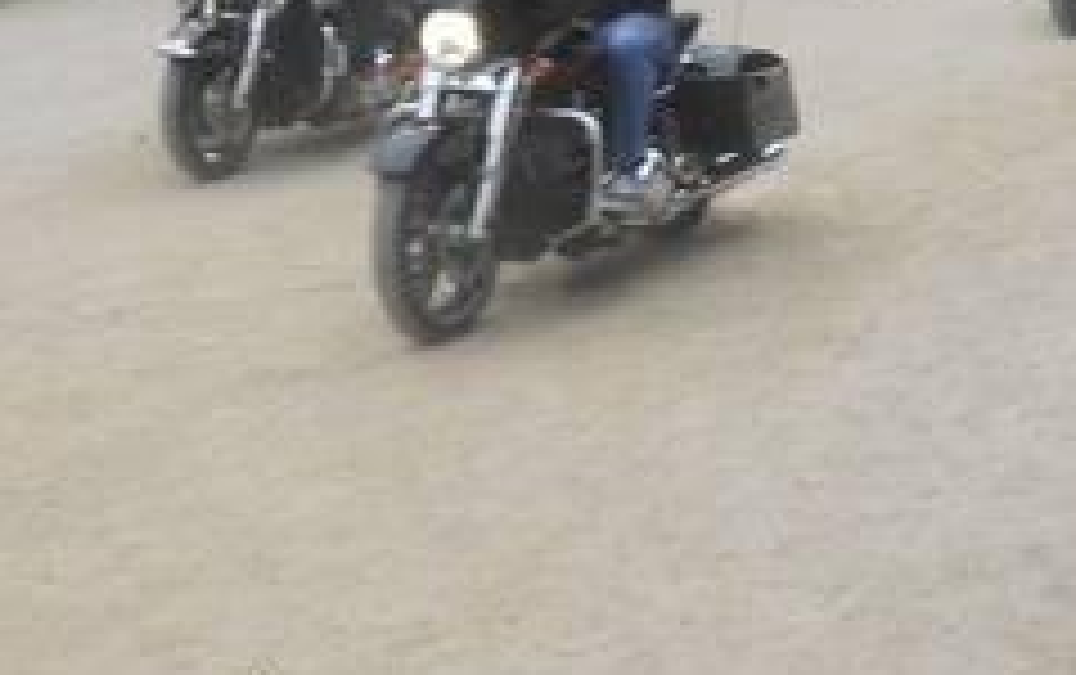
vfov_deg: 15.0
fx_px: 2496
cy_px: -99
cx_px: 860
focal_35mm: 85
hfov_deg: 24.0
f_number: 3.8
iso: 80
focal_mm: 5.3
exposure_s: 1/80
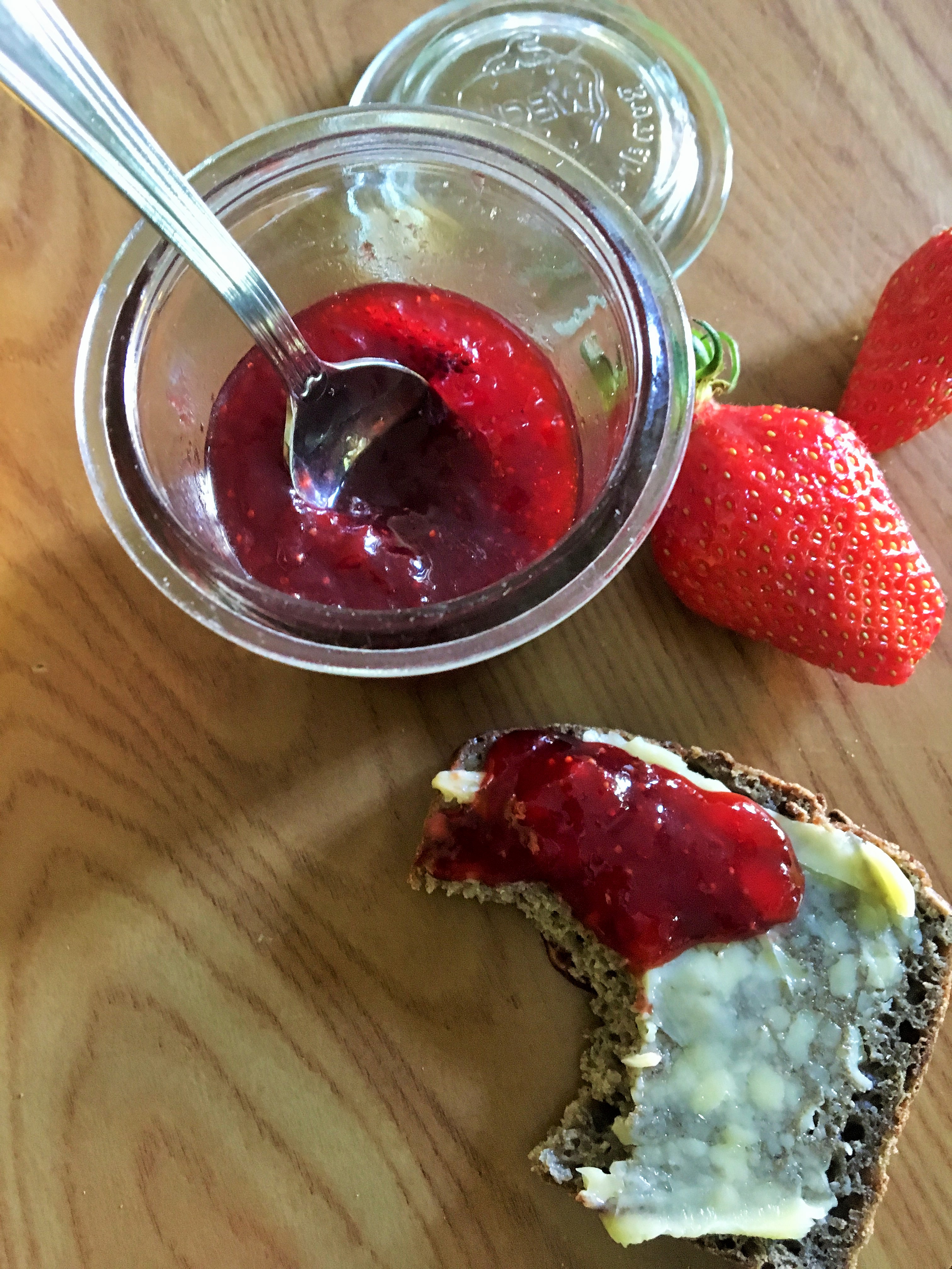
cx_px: 476
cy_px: 634
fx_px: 1063
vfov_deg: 61.7
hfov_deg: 48.2
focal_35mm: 29
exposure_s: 1/17
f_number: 2.2
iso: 400
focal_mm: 4.15
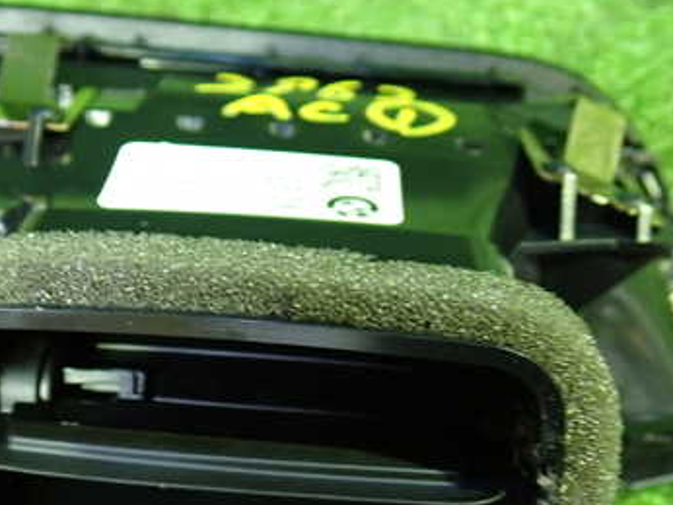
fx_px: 1012
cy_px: 334
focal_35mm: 52
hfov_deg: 36.5
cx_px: 233
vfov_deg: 27.9
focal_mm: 5.4
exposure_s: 1/15
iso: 800
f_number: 2.3
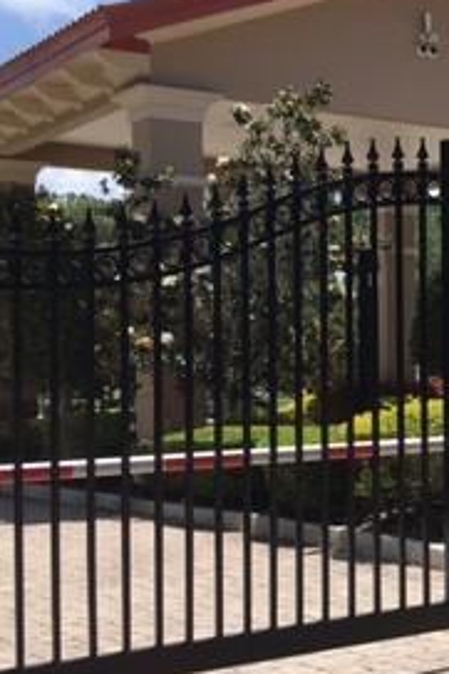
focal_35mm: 71
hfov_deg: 17.0
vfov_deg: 28.4
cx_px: 709
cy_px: 379
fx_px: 1330
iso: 25
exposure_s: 1/1282
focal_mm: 4.15
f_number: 2.2
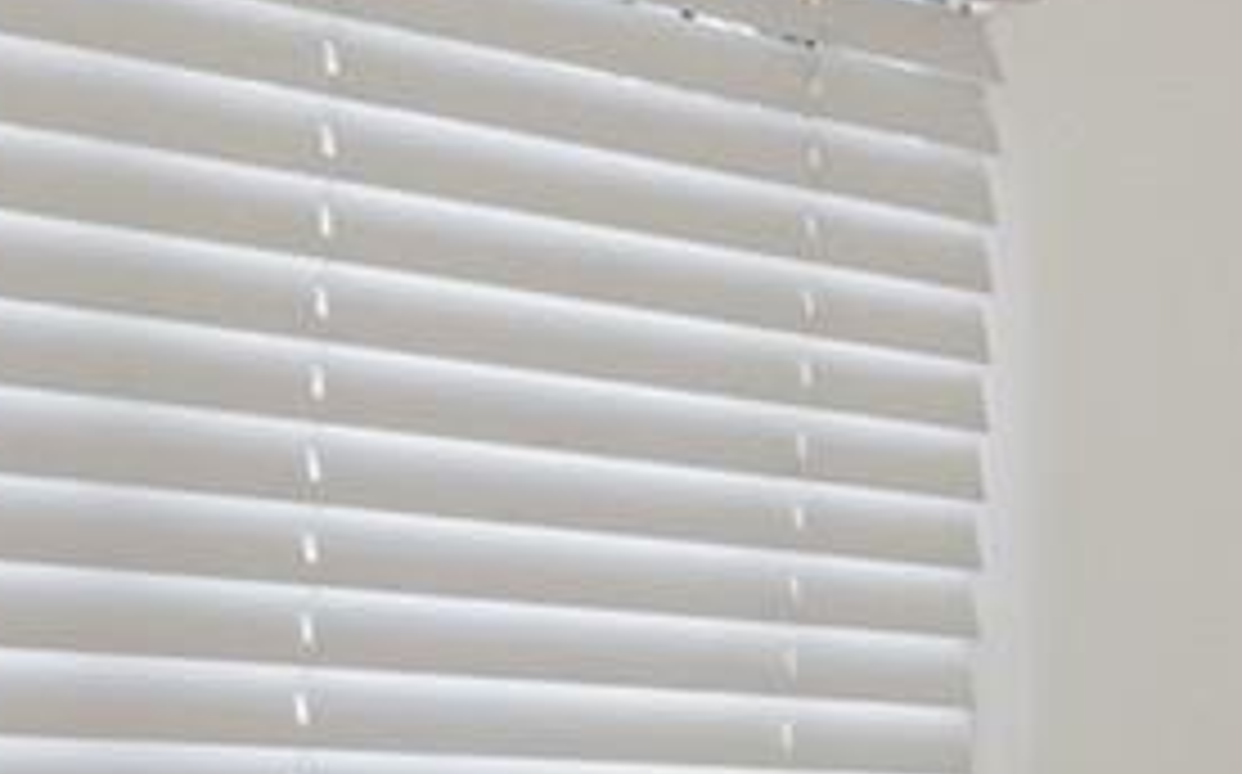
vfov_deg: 11.5
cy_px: 988
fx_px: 3739
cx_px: 2668
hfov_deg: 14.6
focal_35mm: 111
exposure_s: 1/10
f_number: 8
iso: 1000
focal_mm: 14.6
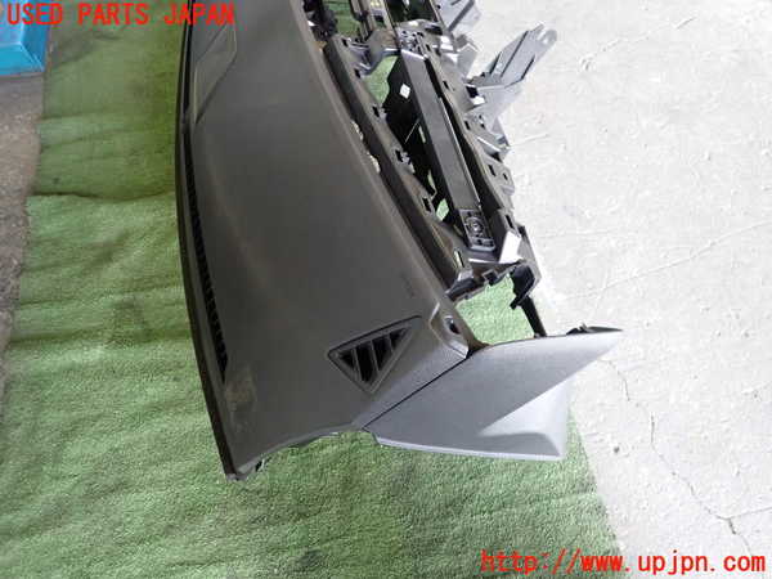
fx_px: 558
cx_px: 386
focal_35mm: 25
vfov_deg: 54.9
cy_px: 290
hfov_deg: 69.4
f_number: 2
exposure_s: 1/30
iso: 320
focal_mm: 4.5
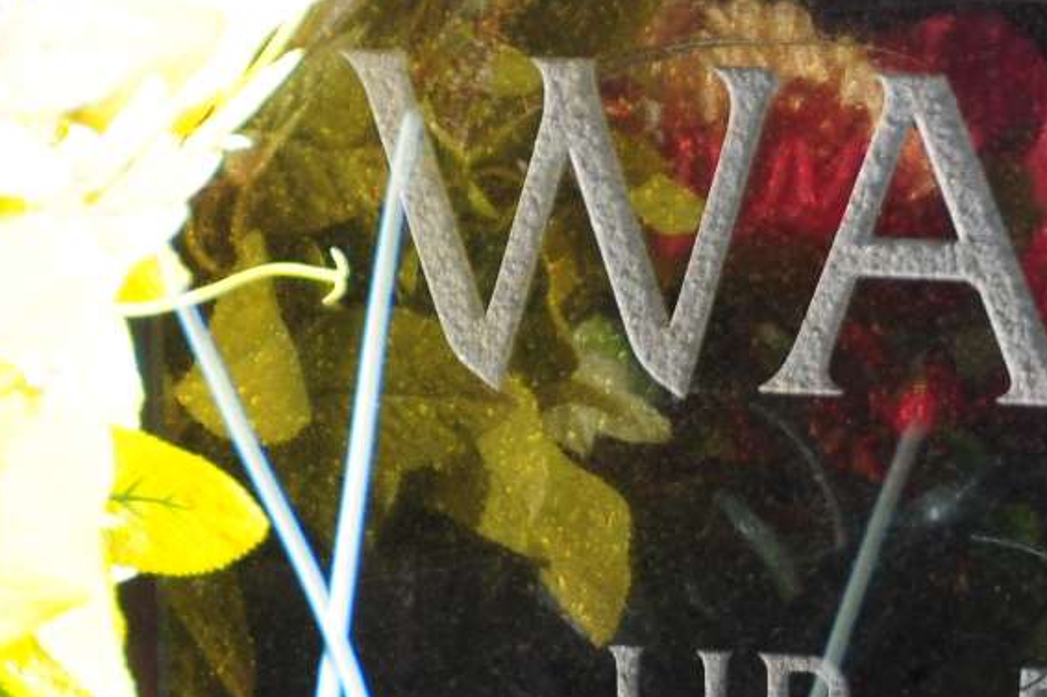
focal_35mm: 636
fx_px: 18491
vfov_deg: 2.2
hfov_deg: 3.2
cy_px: 409
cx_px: 1341
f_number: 7.1
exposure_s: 1/250
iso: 320
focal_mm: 112
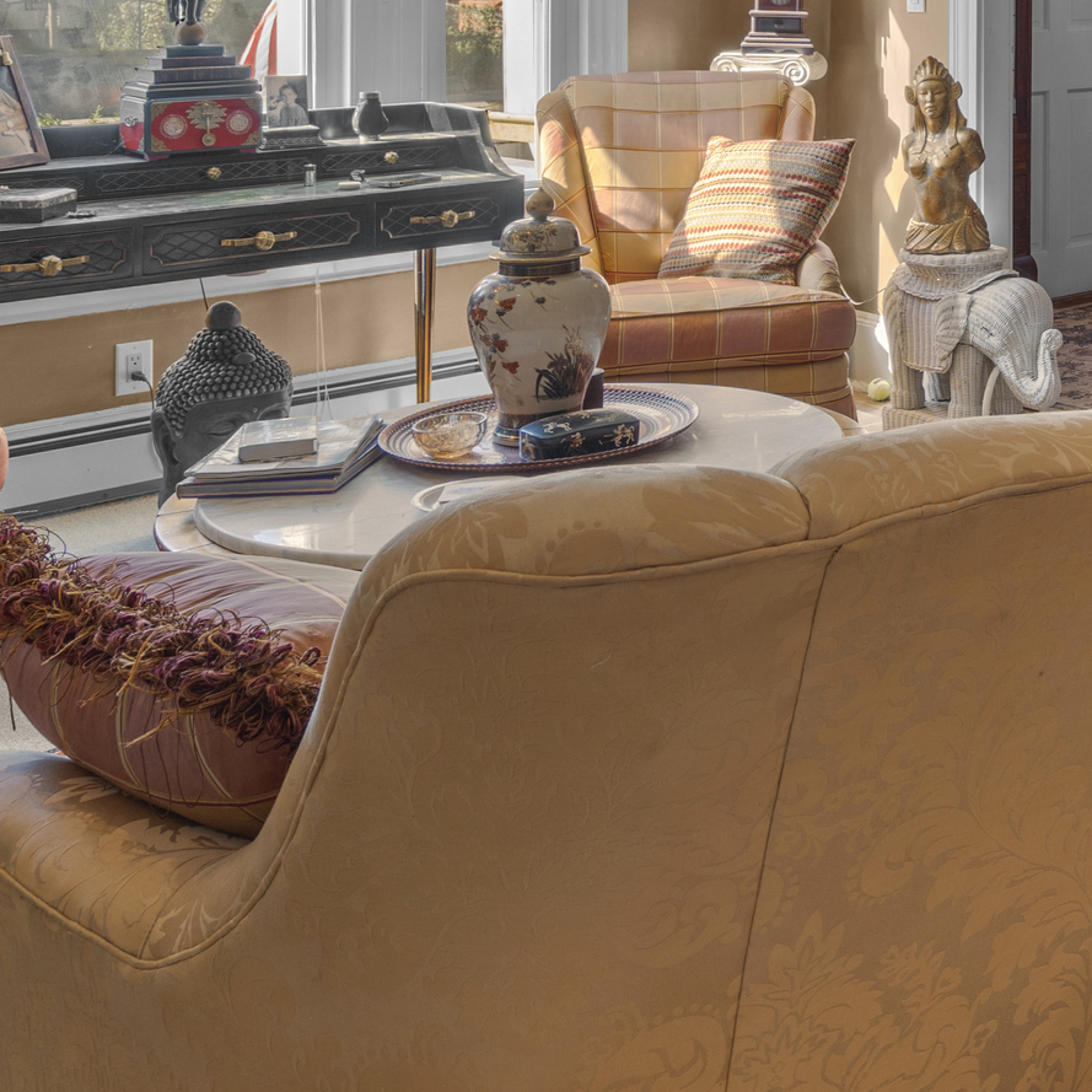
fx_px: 1677
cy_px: -39
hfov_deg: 32.0
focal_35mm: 47
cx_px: 1189
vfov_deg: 32.7
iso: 200
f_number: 9
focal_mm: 16
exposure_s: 1.3
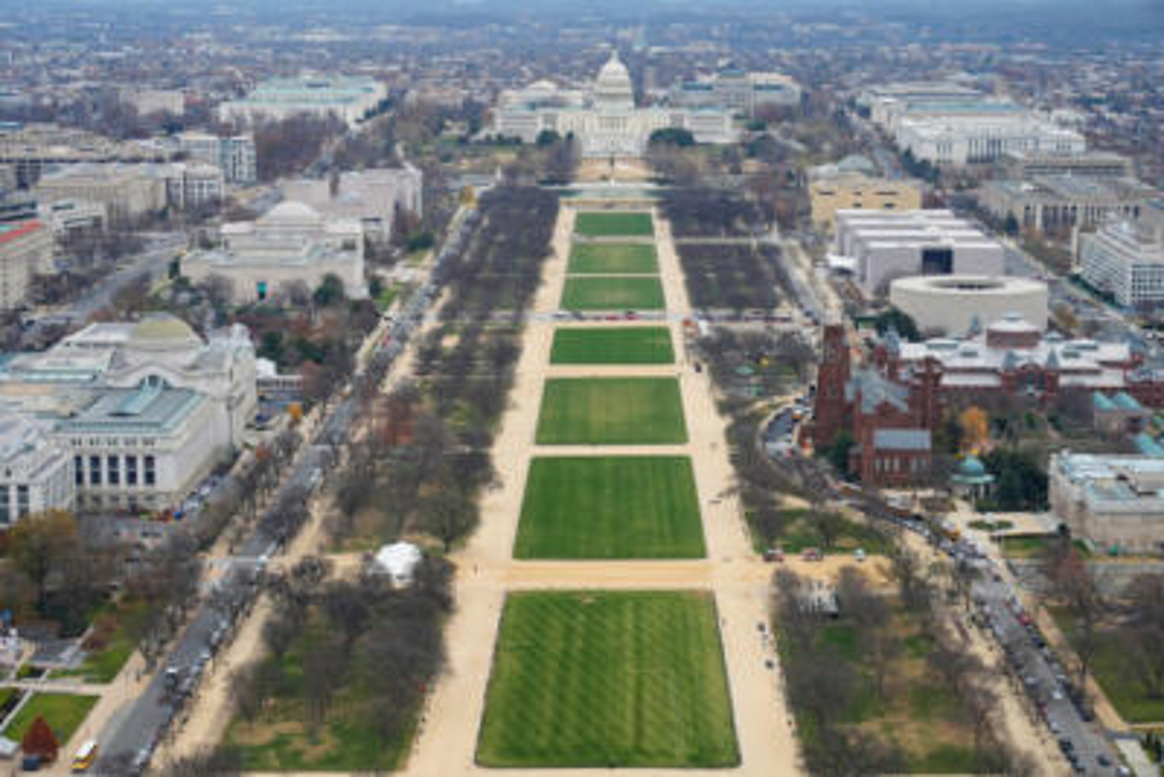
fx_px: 2264
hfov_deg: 28.8
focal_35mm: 70
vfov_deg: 19.5
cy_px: 388
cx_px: 582
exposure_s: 1/500
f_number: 5.6
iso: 400
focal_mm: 70
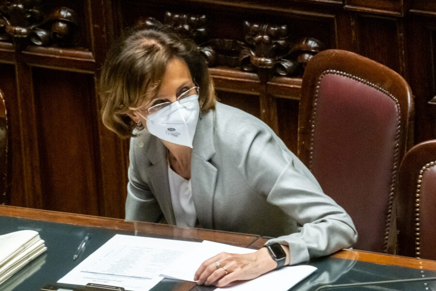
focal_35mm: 600
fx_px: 7266
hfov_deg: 3.4
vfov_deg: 2.3
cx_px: 218
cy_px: 146
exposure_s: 1/120
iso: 10000
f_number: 5.6
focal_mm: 400
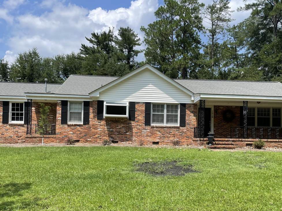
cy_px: 133
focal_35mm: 34
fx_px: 277
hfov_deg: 53.8
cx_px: 157
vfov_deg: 41.5
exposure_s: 1/2618
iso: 32
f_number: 1.6
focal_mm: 4.2
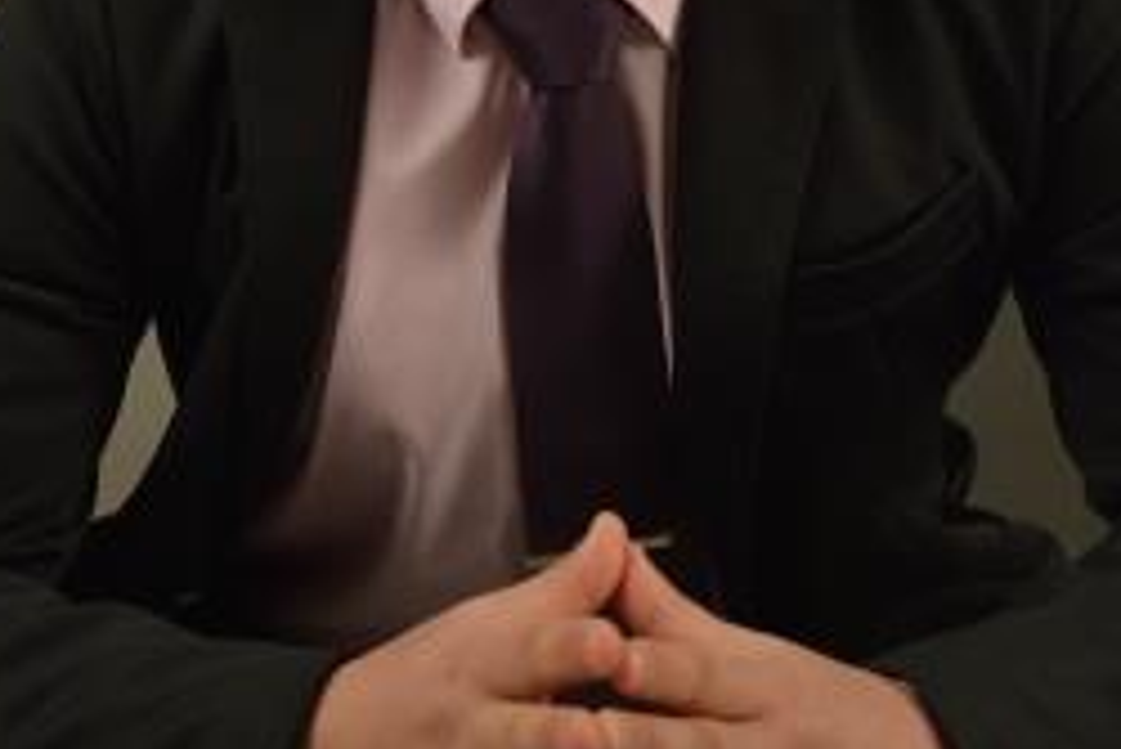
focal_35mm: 113
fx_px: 3521
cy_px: 121
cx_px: 536
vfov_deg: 12.1
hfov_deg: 18.1
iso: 250
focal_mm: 42
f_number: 4.5
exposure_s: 1/60
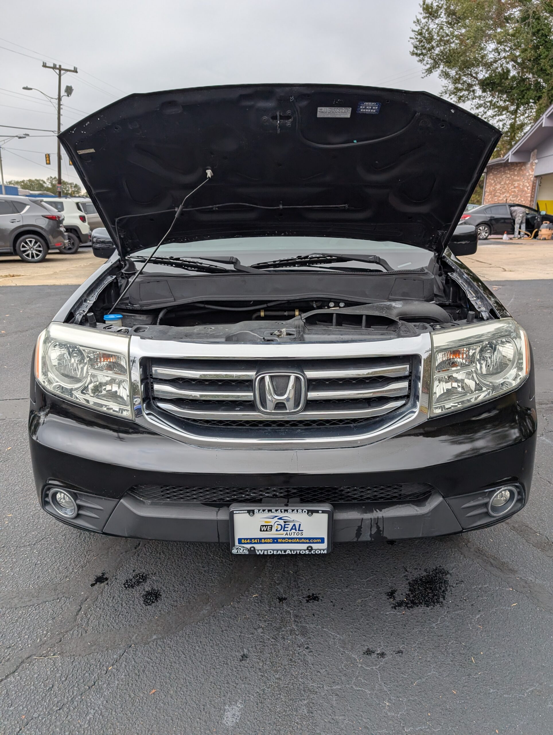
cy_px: 368
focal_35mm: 24
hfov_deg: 56.9
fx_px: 510
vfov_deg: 71.5
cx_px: 276
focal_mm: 6.9
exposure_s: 1/364
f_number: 1.68
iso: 20
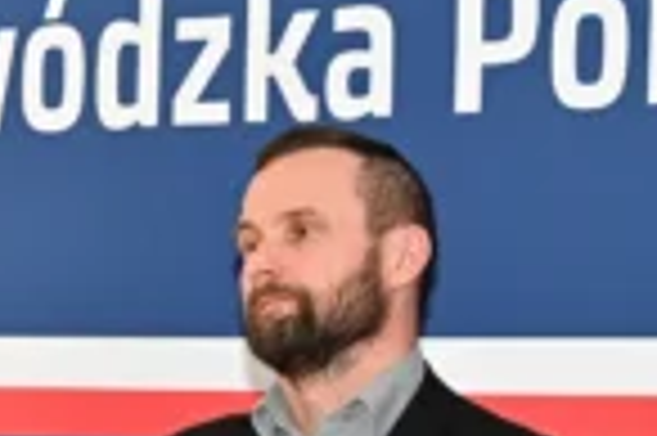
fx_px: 4667
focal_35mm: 256
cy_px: 580
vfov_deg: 5.3
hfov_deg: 8.0
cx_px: -198
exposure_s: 1/100
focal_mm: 83
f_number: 6.3
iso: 1600
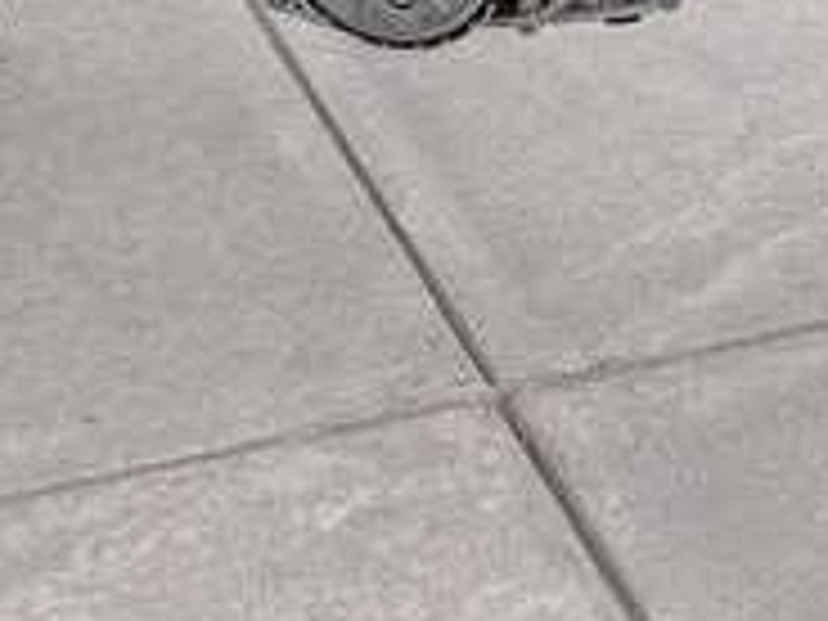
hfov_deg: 17.4
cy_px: -207
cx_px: 562
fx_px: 2703
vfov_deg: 12.7
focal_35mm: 113
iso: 61
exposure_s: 1/120
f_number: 2
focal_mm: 4.67
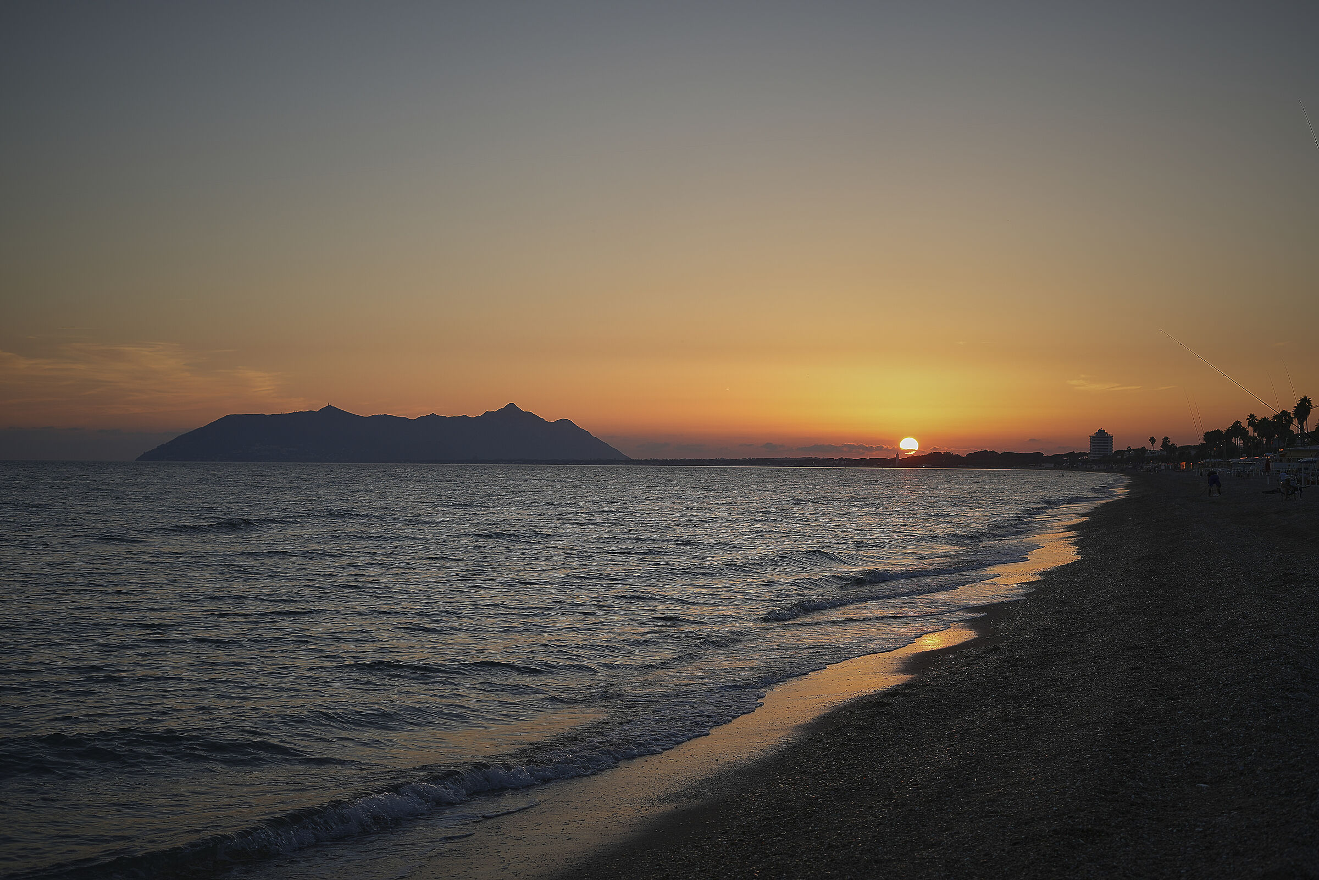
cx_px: 660
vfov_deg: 27.0
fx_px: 1832
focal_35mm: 50
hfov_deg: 39.6
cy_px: 440
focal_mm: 50
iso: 100
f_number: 5
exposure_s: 1/320
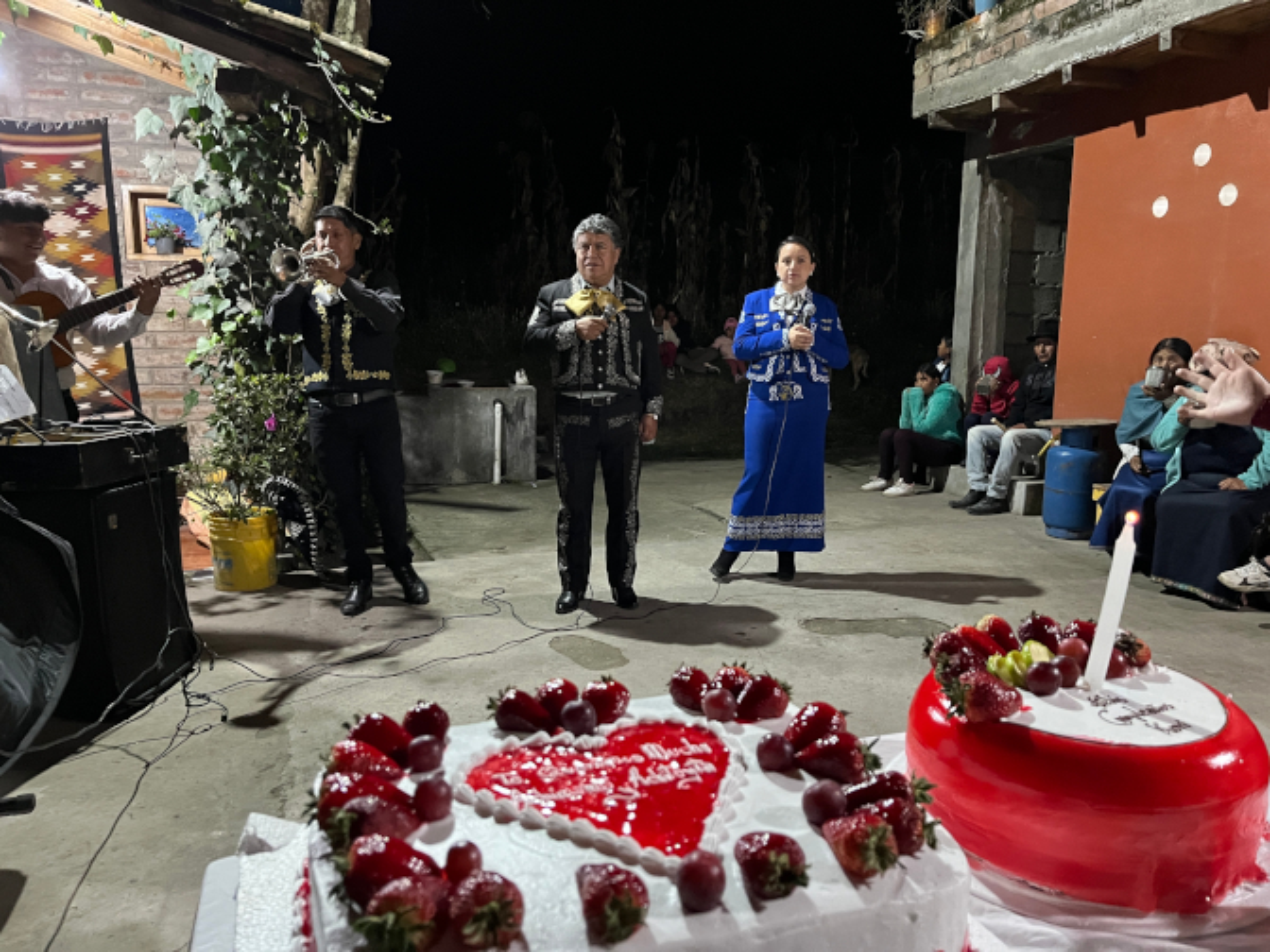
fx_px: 954
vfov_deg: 53.1
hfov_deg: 67.3
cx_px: 635
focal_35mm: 26
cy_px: 476
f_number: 1.6
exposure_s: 1/30
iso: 640
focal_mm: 5.1
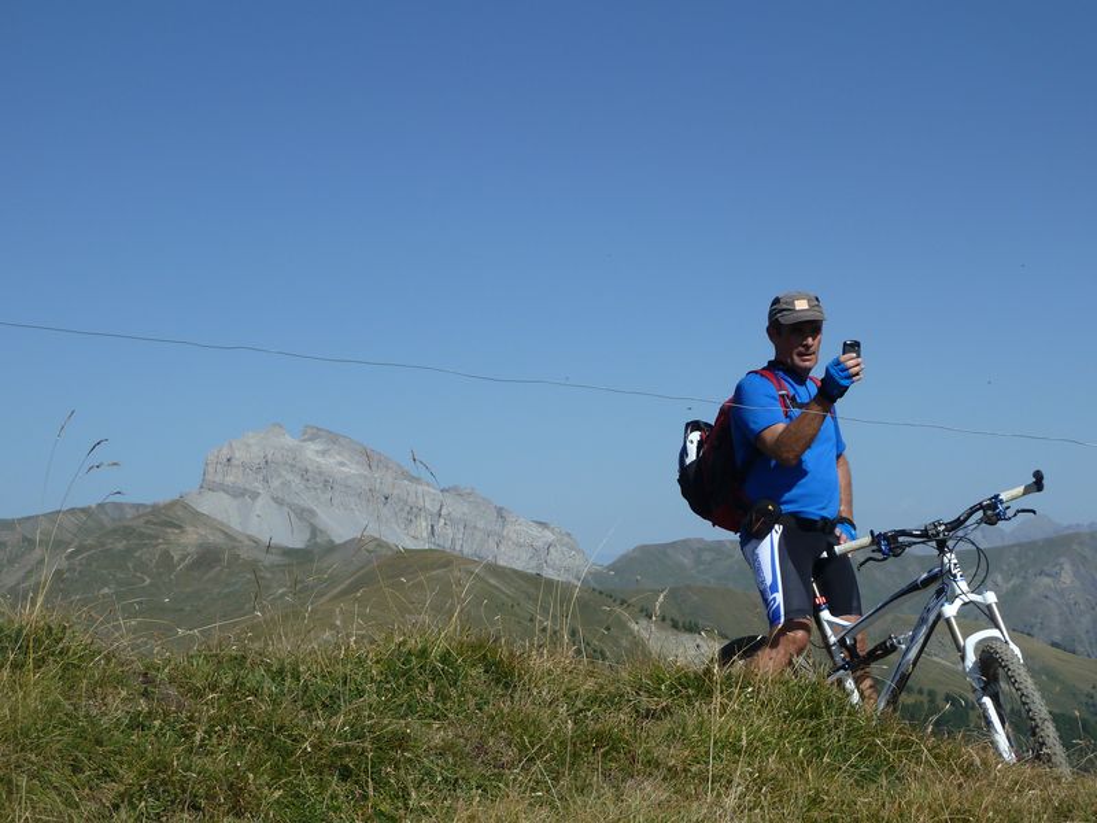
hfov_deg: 30.7
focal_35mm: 63
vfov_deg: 23.3
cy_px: 412
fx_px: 1997
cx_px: 548
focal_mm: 10.3
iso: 80
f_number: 5.6
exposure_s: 1/640
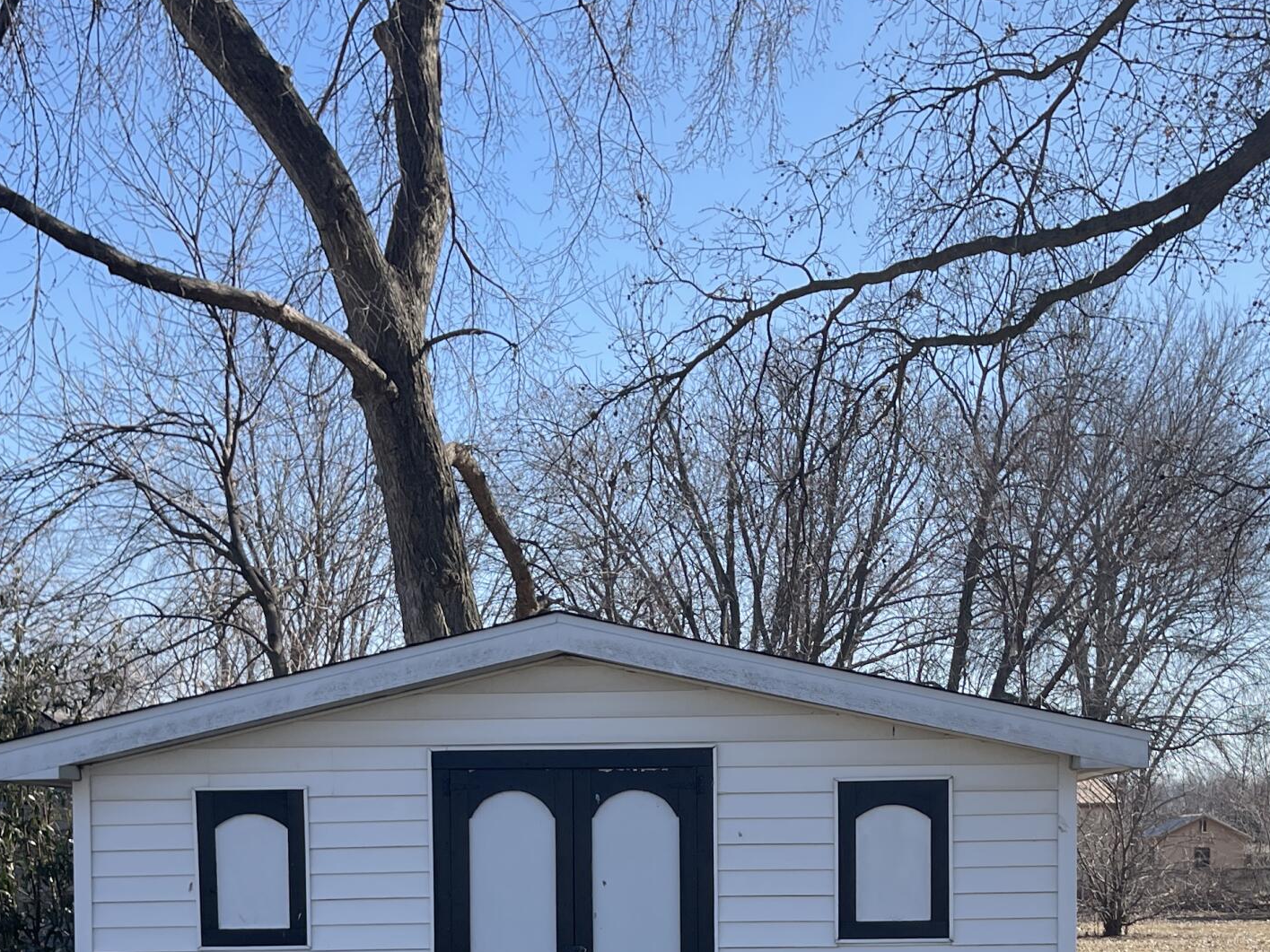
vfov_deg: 25.9
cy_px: 983
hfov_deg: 36.1
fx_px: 1944
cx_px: 731
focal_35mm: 53
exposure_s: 1/1795
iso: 32
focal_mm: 5.1
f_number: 1.6
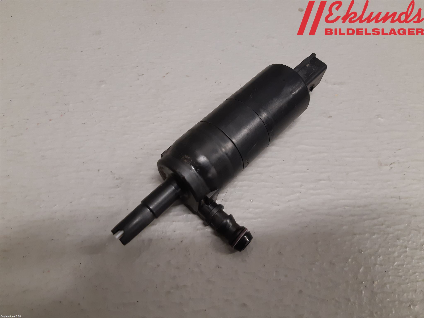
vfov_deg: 53.1
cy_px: 159
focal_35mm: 26
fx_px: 318
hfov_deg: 67.3
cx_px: 212
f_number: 1.7
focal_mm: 3.93
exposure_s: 1/50
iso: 160
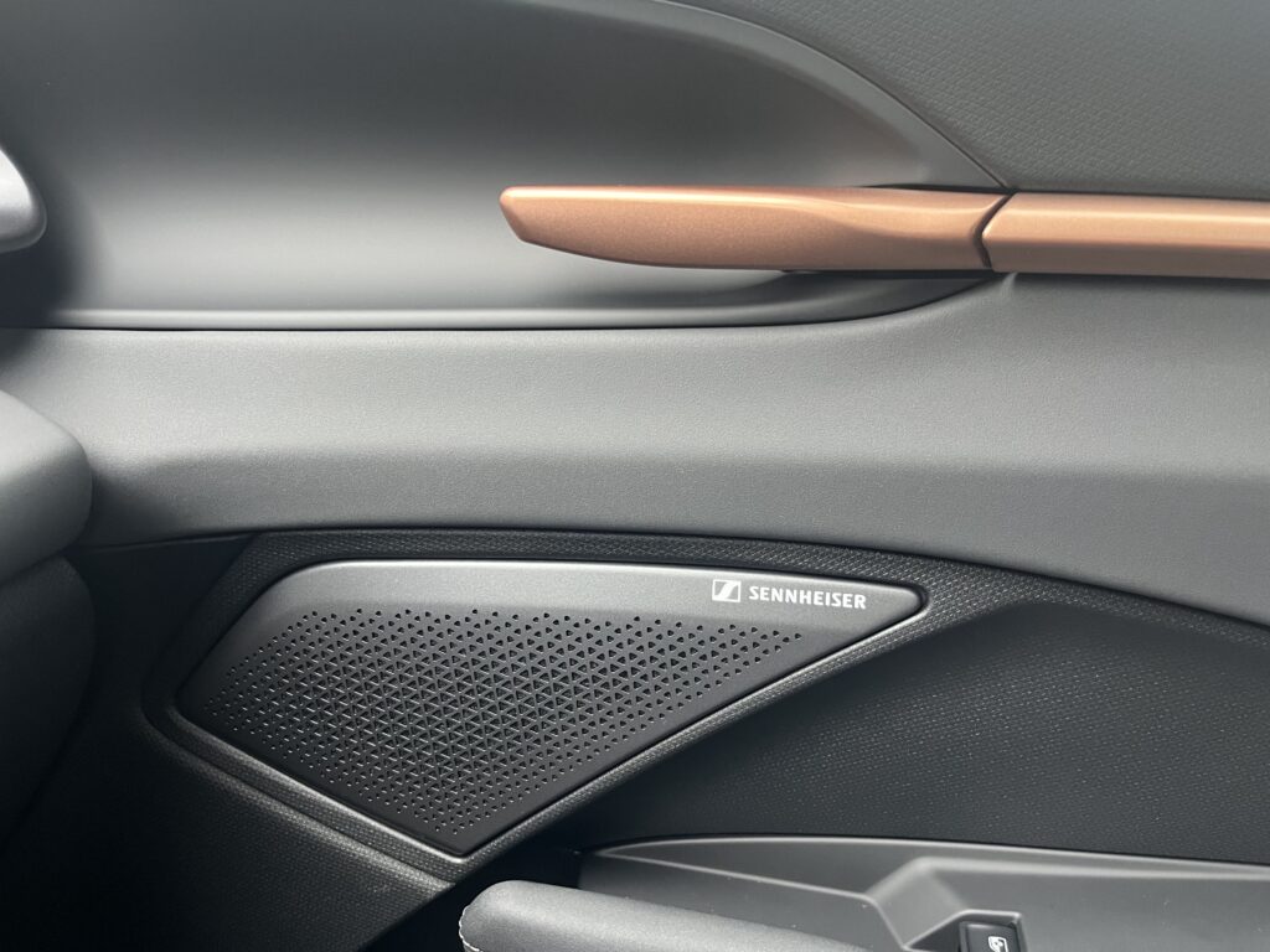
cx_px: 635
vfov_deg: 53.1
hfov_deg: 67.3
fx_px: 954
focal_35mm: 26
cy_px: 476
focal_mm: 5.1
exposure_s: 1/60
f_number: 1.6
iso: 320
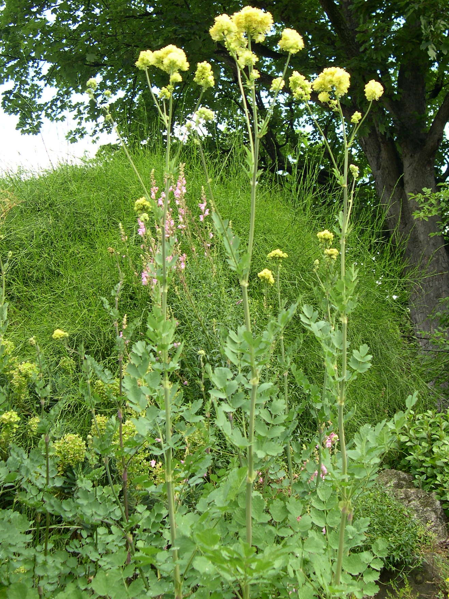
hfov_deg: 36.8
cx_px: 230
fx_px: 675
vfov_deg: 47.9
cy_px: 294
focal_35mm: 39
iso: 100
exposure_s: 1/200
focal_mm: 8
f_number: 2.8
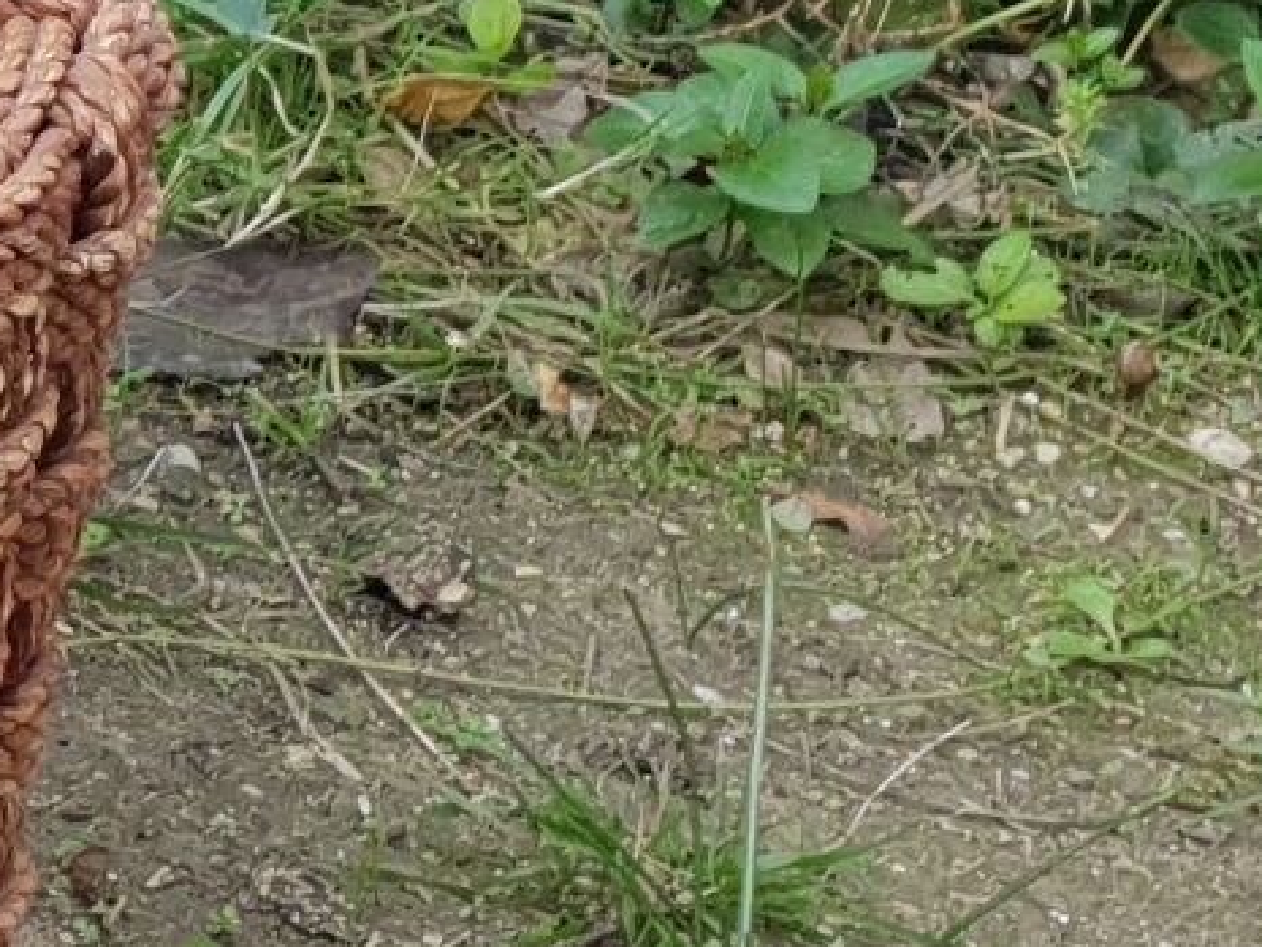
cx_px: -1824
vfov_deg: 9.0
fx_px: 5871
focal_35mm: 161
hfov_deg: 10.5
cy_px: -347
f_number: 2.4
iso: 64
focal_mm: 4.3
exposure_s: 1/100
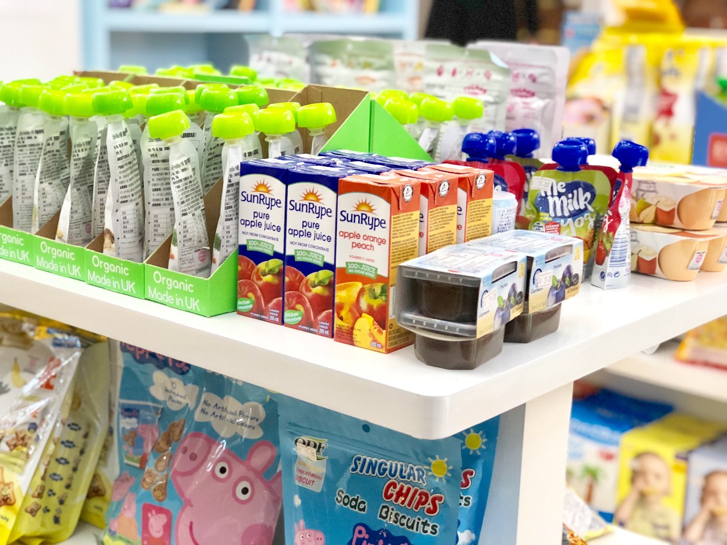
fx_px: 1197
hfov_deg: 33.8
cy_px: 272
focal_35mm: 57
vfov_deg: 25.7
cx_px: 364
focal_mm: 6.6
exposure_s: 1/50
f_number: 2.8
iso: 250
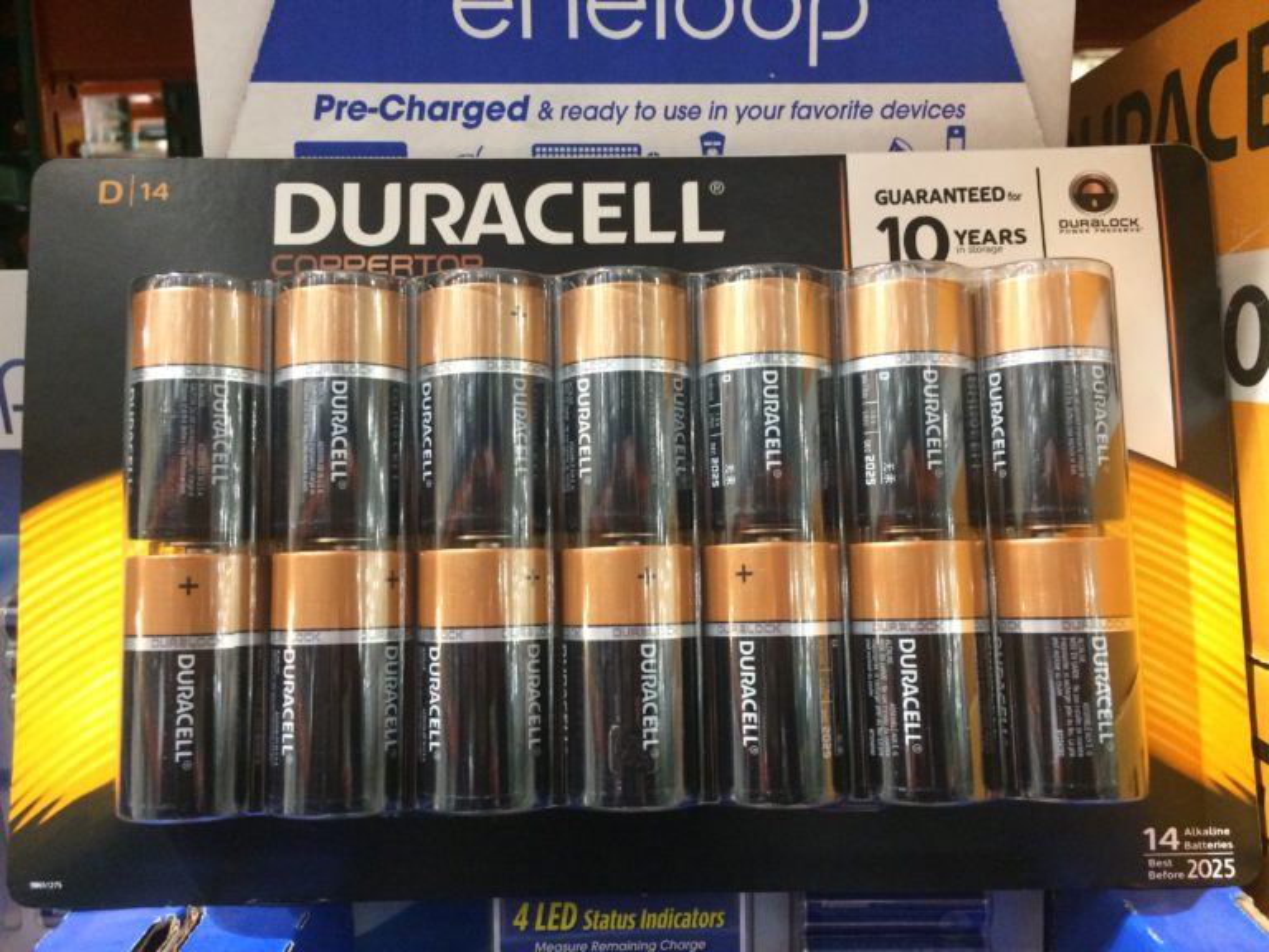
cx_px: 634
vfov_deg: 48.2
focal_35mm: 29
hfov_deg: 61.7
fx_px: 1063
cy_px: 476
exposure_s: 1/20
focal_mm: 4.15
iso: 250
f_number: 2.2
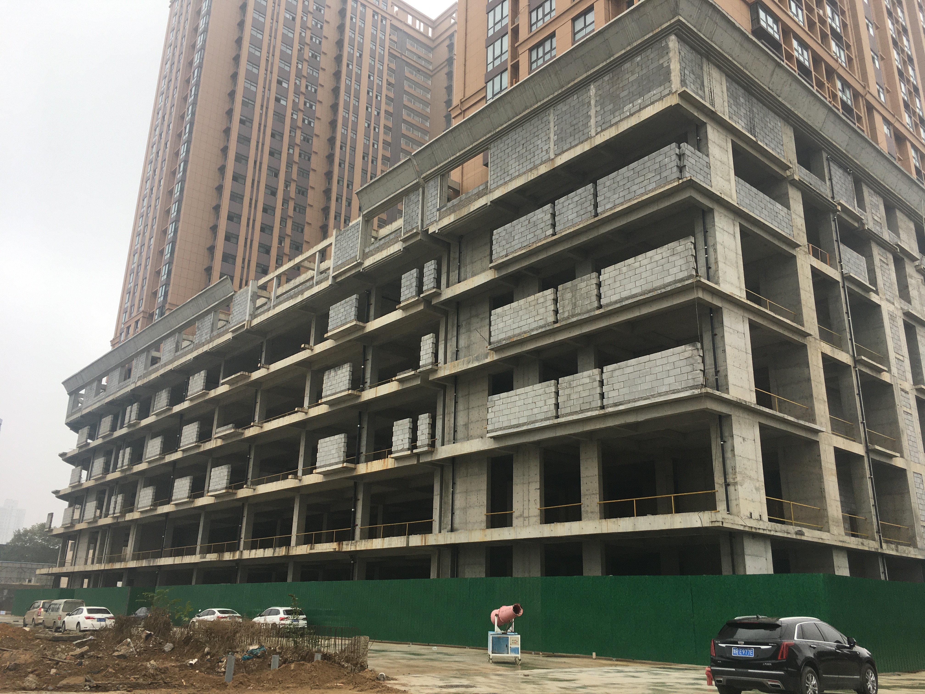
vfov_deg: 48.2
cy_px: 347
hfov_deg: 61.7
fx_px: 775
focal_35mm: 29
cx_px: 462
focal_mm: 4.15
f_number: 2.2
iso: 25
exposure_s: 1/270
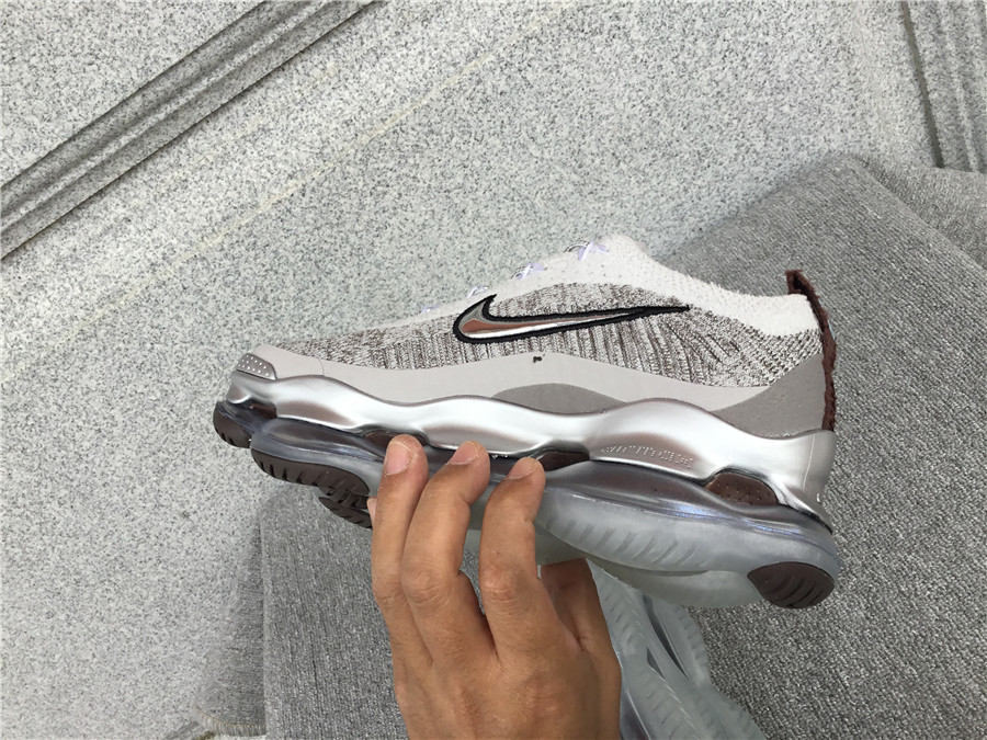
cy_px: 370
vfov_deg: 45.4
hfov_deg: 58.4
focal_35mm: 31
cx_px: 494
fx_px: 884
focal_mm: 3.3
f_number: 2.4
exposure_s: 1/411
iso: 25
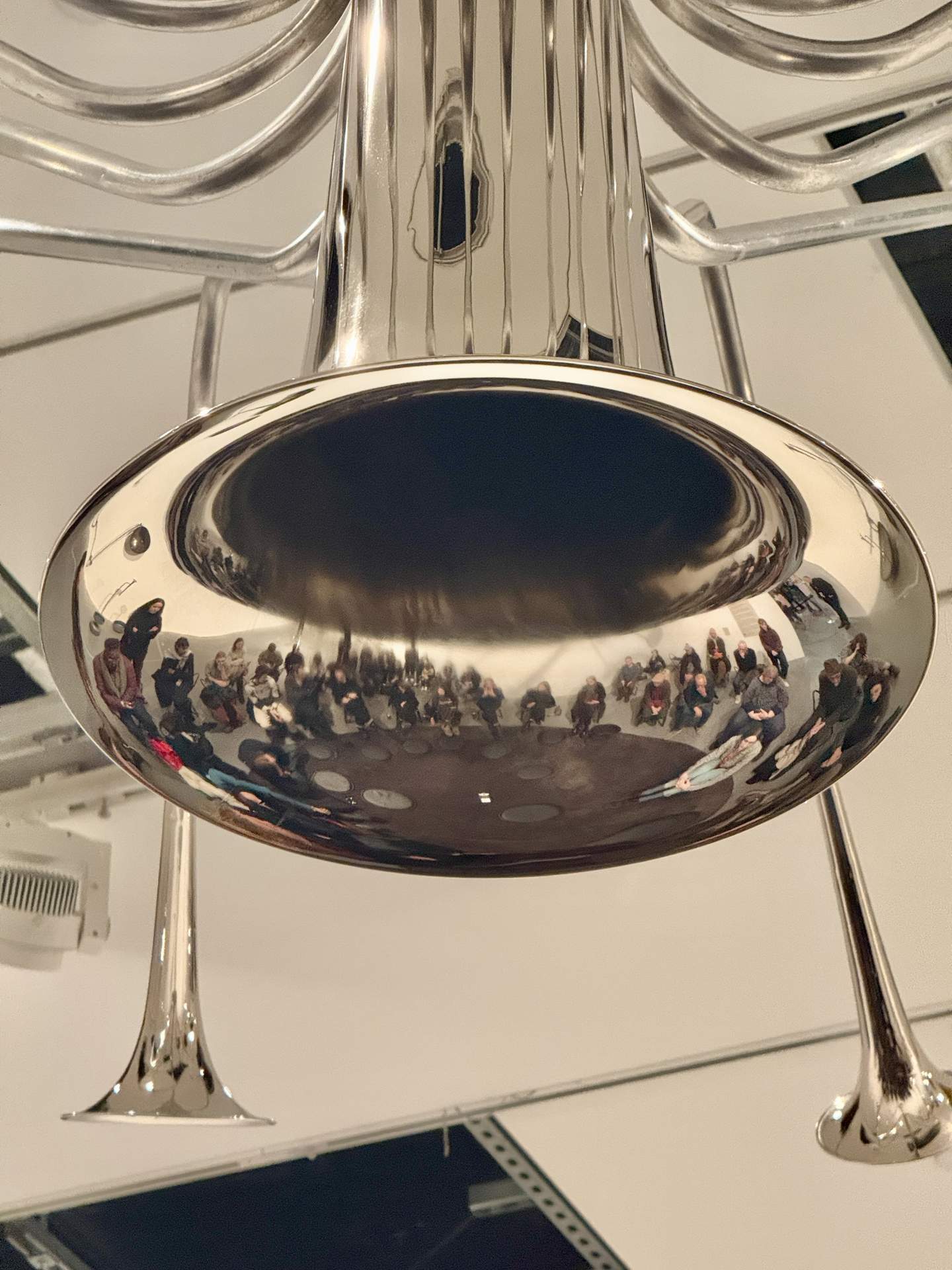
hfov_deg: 12.3
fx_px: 4400
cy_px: 635
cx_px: 476
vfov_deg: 16.4
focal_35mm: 120
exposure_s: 1/38
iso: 1250
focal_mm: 15.66
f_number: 2.8
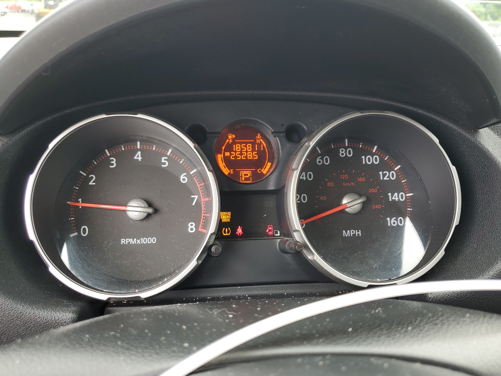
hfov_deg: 65.3
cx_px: 249
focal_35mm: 27
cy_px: 191
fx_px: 391
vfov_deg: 51.4
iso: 55
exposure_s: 1/120
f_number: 1.5
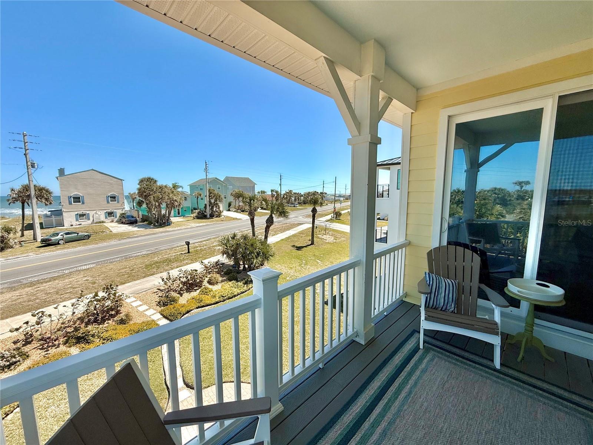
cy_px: 222
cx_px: 296
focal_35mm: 14
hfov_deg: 102.1
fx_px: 240
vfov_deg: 85.7
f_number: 2.2
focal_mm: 2.22
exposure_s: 1/2092
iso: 50
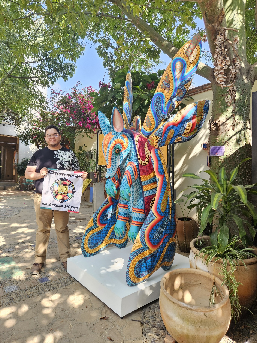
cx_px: 128
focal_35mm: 23
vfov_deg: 73.9
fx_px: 228
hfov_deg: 58.9
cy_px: 172
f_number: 1.8
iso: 64
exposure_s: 1/182
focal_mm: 5.4
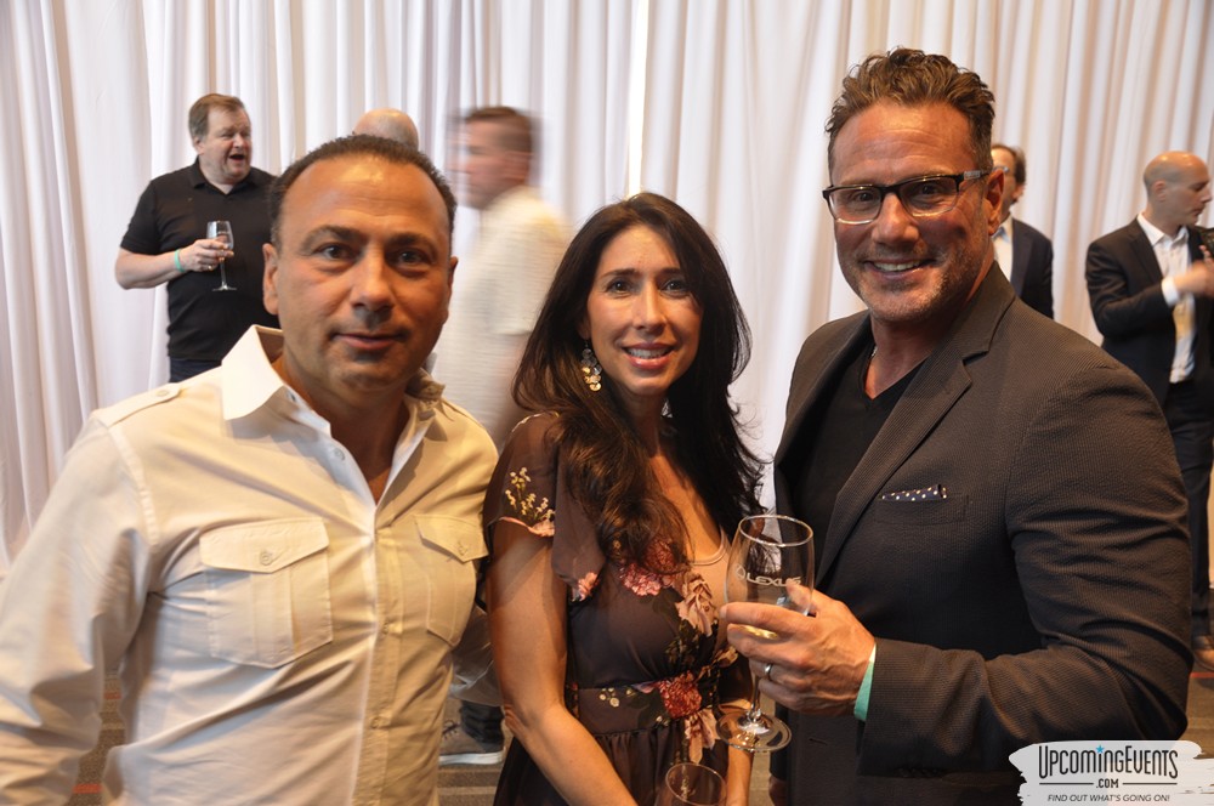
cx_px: 607
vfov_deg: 34.1
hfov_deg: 49.6
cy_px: 403
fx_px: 1313
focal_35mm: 39
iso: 400
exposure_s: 1/15
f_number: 5
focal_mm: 26
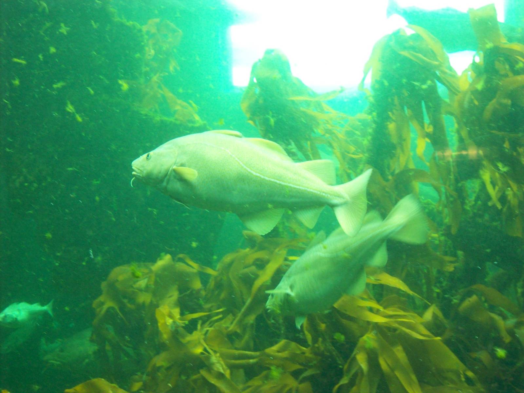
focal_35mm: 56
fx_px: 848
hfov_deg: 34.3
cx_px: 262
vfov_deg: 26.1
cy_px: 196
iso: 160
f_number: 3.4
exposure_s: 1/21.2
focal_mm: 9.4
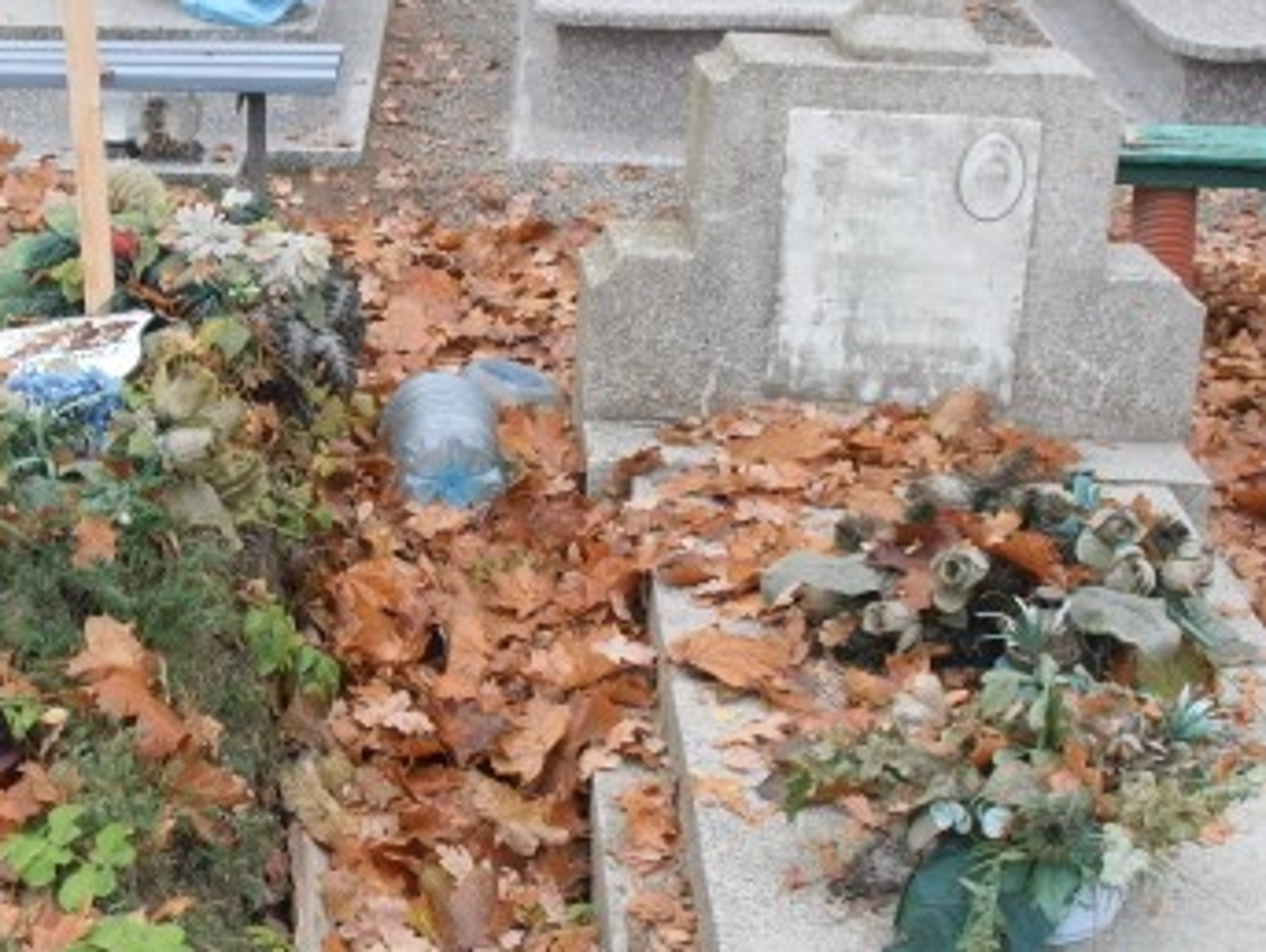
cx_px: 244
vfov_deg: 18.0
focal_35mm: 82
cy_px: 321
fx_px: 3002
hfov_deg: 23.4
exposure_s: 1/40
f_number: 4.2
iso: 125
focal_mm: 7.87
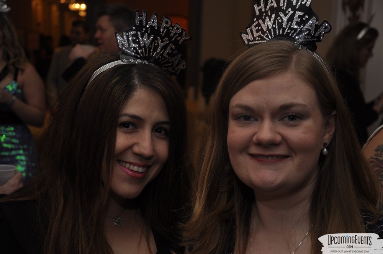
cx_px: 192
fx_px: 669
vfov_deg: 21.5
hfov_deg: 31.9
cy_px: 127
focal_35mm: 63
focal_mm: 42
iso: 400
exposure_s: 1/60
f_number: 4.8
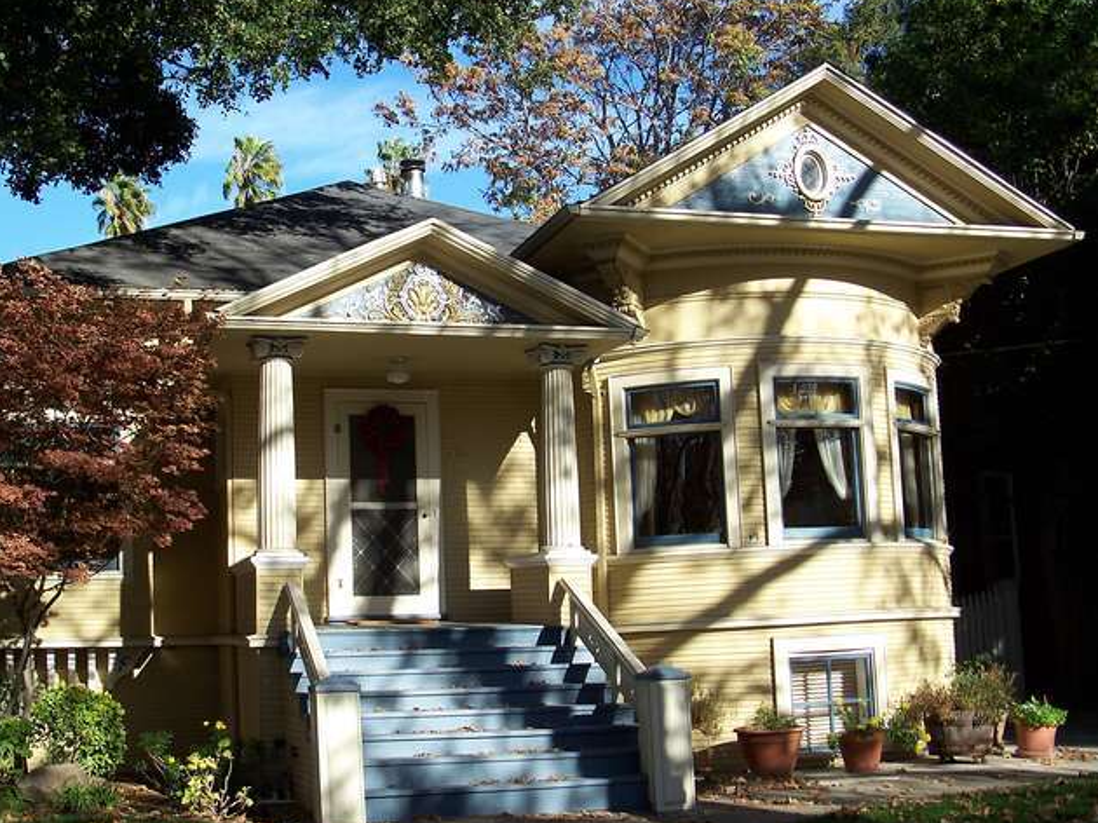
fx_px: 1490
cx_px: 441
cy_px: 417
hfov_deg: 40.3
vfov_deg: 30.9
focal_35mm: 47
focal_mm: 7.8
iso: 64
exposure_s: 1/500
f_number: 2.8
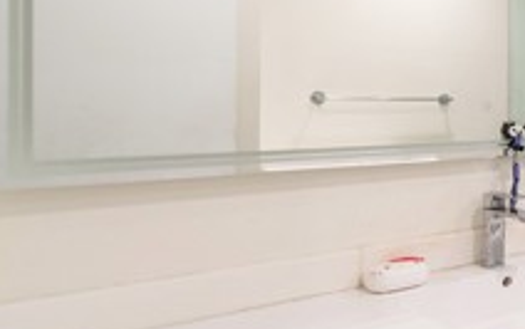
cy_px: 101
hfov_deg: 29.8
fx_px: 616
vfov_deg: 29.7
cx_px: 768
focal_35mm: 43
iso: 400
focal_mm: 14
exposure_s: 1/160
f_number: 2.8
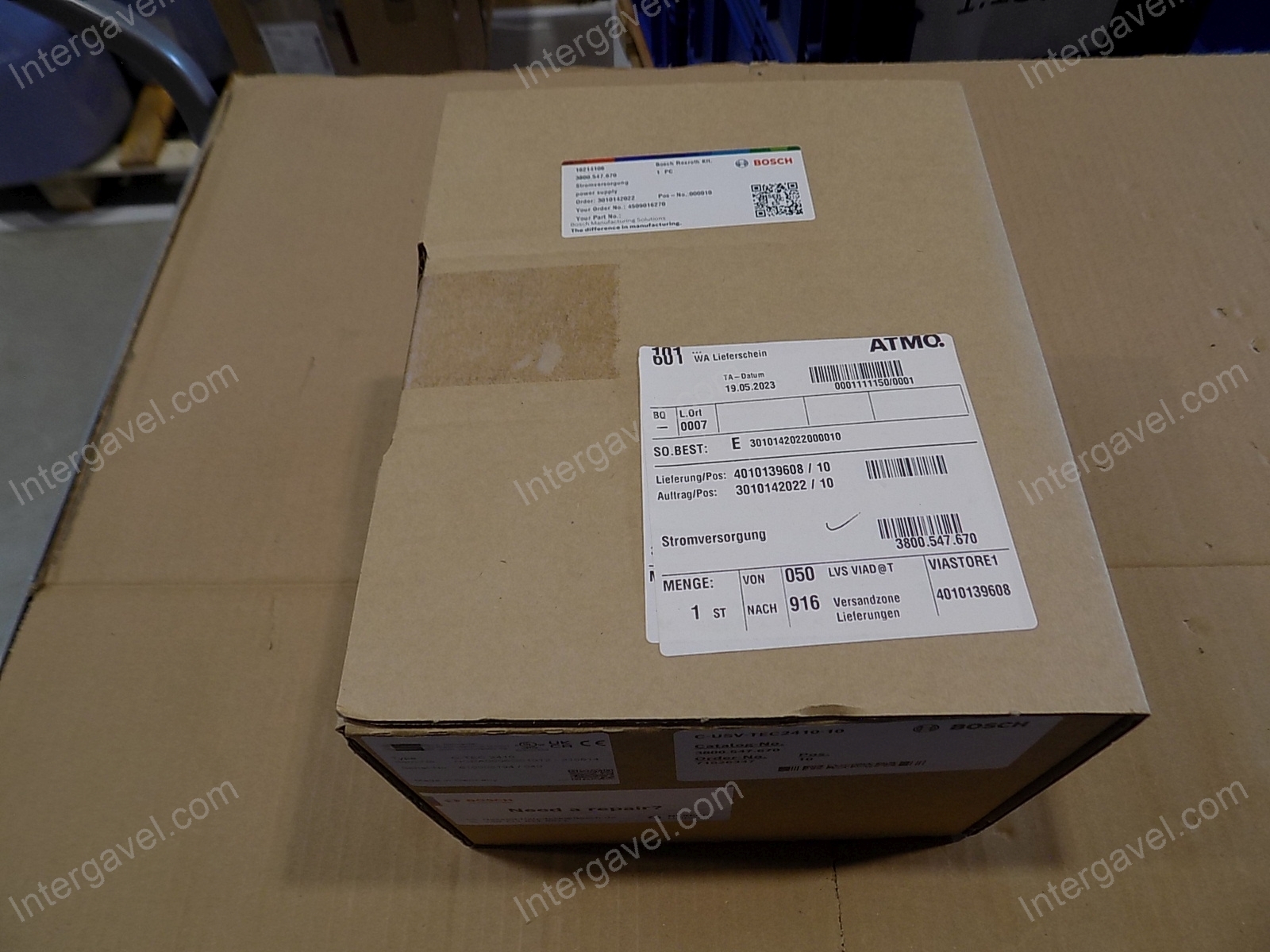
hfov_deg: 71.6
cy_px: 476
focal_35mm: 24
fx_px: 881
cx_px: 635
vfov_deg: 56.8
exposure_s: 1/30
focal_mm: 4.3
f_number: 3.1
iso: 80
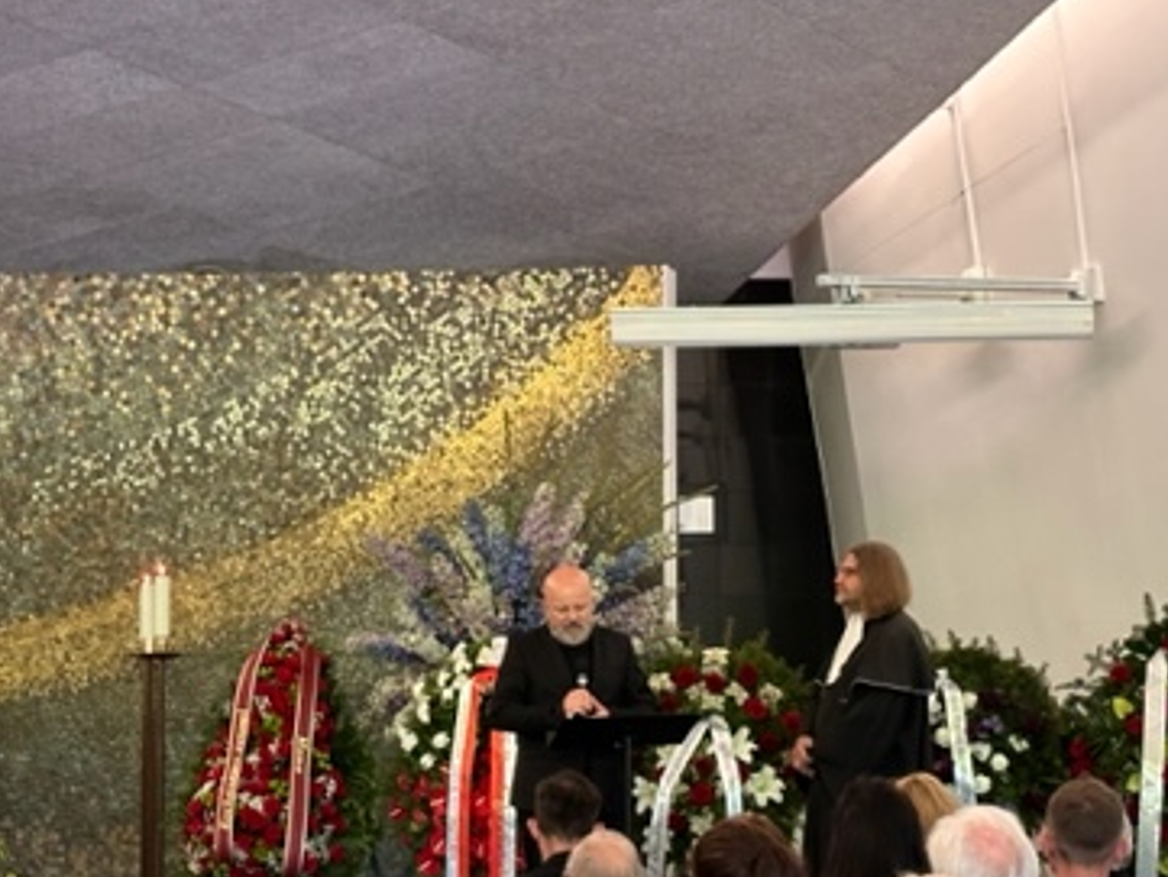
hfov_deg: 22.9
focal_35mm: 85
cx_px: 395
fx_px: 2869
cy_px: 680
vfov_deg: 17.3
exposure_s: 1/50
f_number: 1.78
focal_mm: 6.86
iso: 200
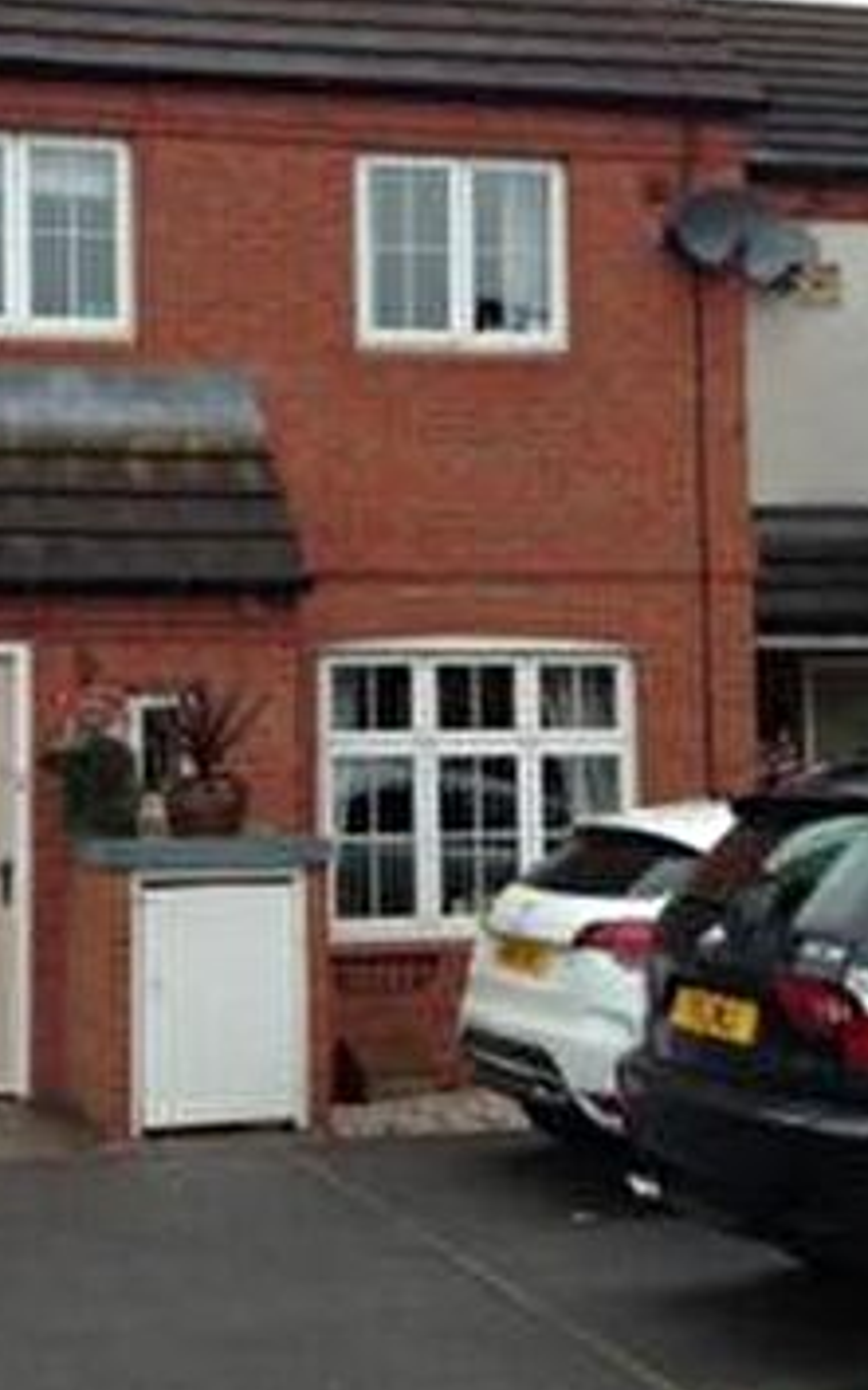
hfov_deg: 18.8
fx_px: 2614
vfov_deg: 29.7
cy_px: 544
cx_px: 279
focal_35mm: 69
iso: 25
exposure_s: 1/40
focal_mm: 3.3
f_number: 2.4
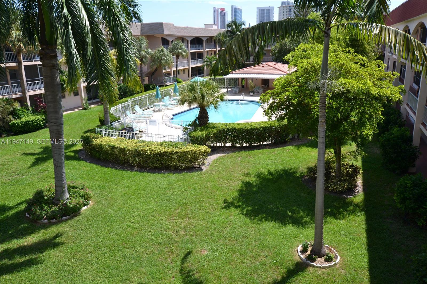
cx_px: 214
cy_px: 142
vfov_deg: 43.6
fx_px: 356
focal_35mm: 30
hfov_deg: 61.9
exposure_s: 1/160
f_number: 7.1
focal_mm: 20
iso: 100
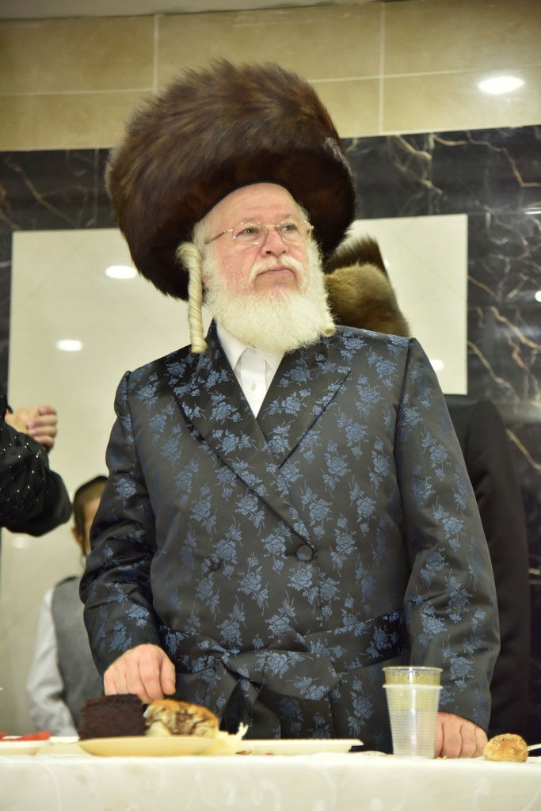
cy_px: 406
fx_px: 1848
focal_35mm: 82
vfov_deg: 24.8
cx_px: 270
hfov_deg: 16.7
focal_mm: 82
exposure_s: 1/160
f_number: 4
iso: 1250
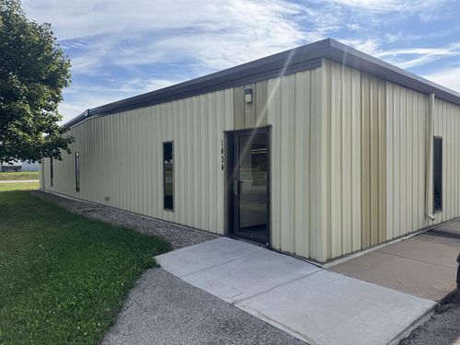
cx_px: 230
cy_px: 172
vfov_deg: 56.8
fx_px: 319
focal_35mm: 24
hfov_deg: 71.6
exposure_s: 1/4049
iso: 80
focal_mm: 6.76
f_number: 1.78
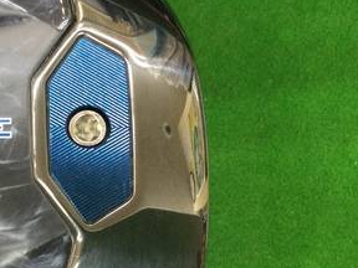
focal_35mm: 69
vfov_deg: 21.2
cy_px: 195
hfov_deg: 26.9
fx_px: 714
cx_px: 20
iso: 100
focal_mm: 3.3
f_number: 2.4
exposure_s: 1/30
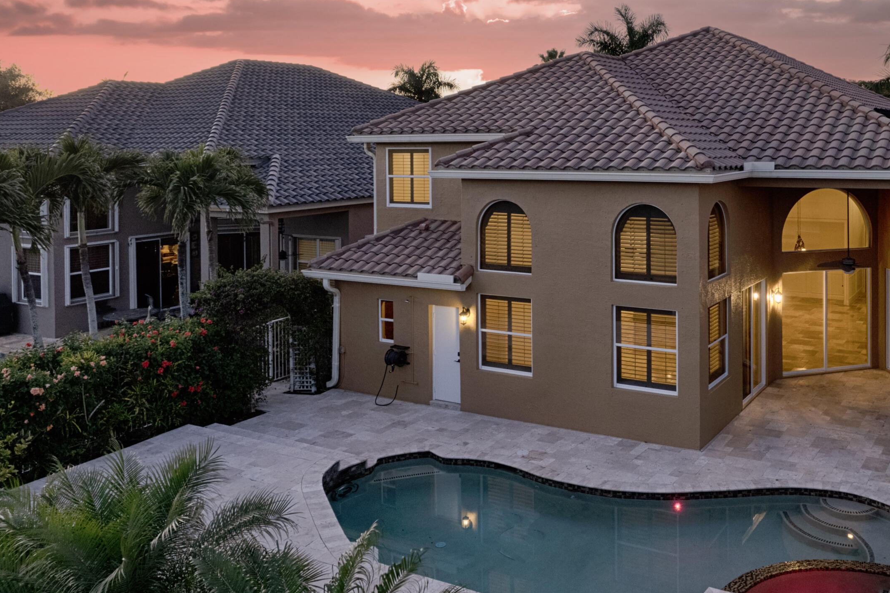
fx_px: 766
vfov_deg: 42.1
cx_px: 609
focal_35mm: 31
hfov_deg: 58.6
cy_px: 243
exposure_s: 1/20
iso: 100
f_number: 2.8
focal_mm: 8.38
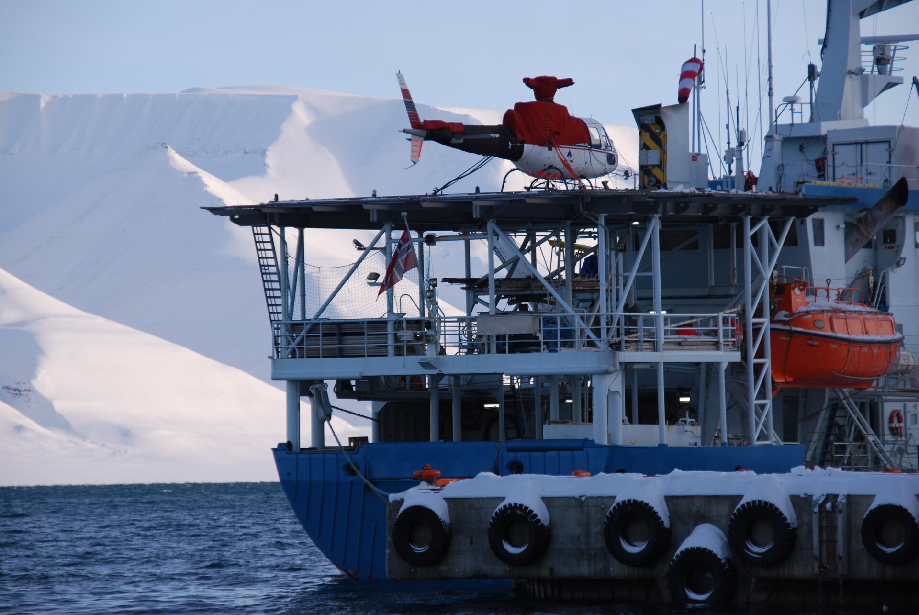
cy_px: 308
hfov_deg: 11.8
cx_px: 460
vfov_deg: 7.9
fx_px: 4447
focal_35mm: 174
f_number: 6
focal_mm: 116
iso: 200
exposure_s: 1/400
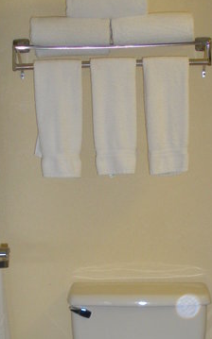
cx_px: 123
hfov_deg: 15.3
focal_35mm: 85
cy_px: 305
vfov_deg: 23.7
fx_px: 787
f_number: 3.5
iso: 100
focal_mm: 6.3
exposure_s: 1/30
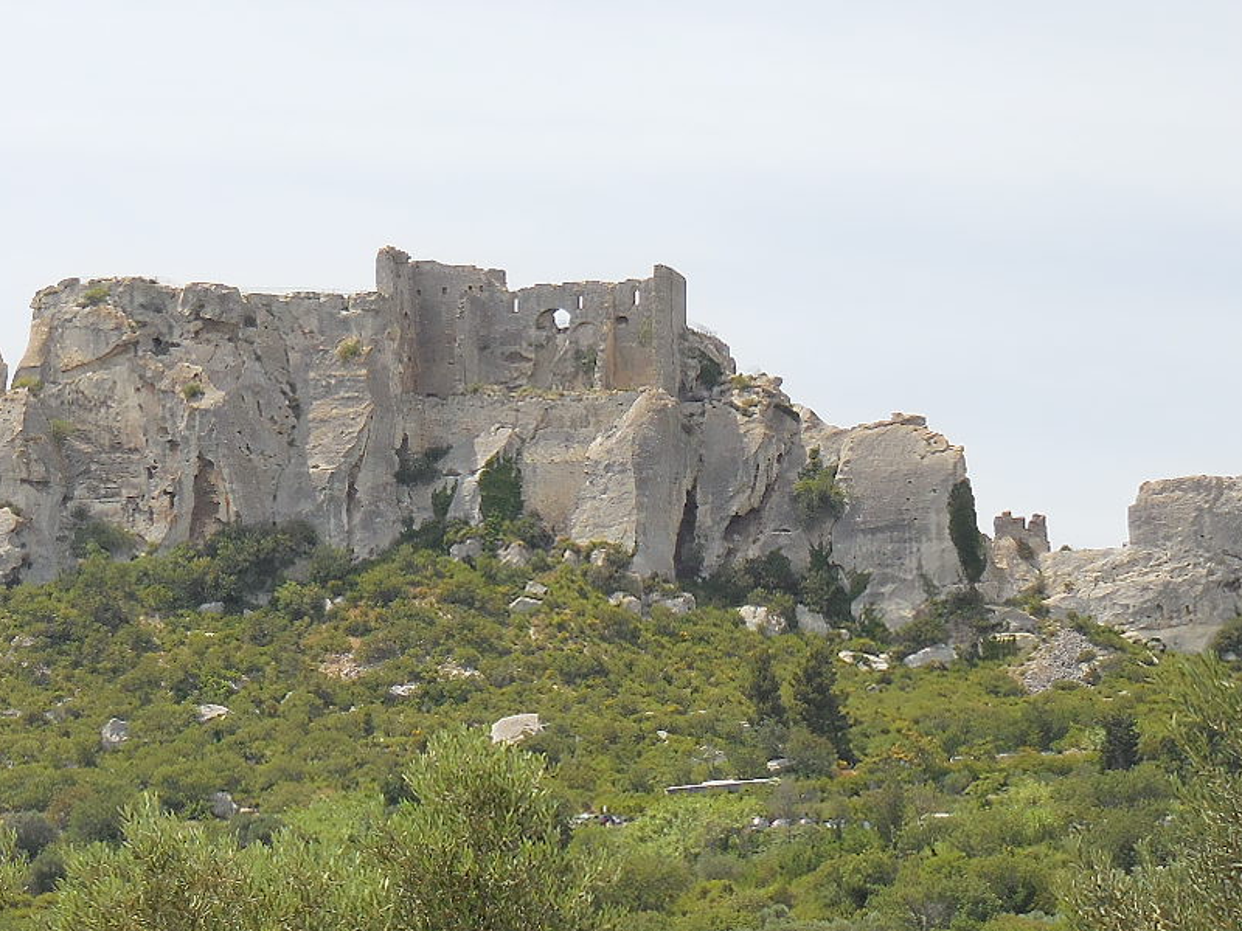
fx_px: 5023
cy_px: 470
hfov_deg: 14.0
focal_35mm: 140
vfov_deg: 10.6
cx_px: 210
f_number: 4.7
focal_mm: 12.6
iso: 125
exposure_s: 1/800
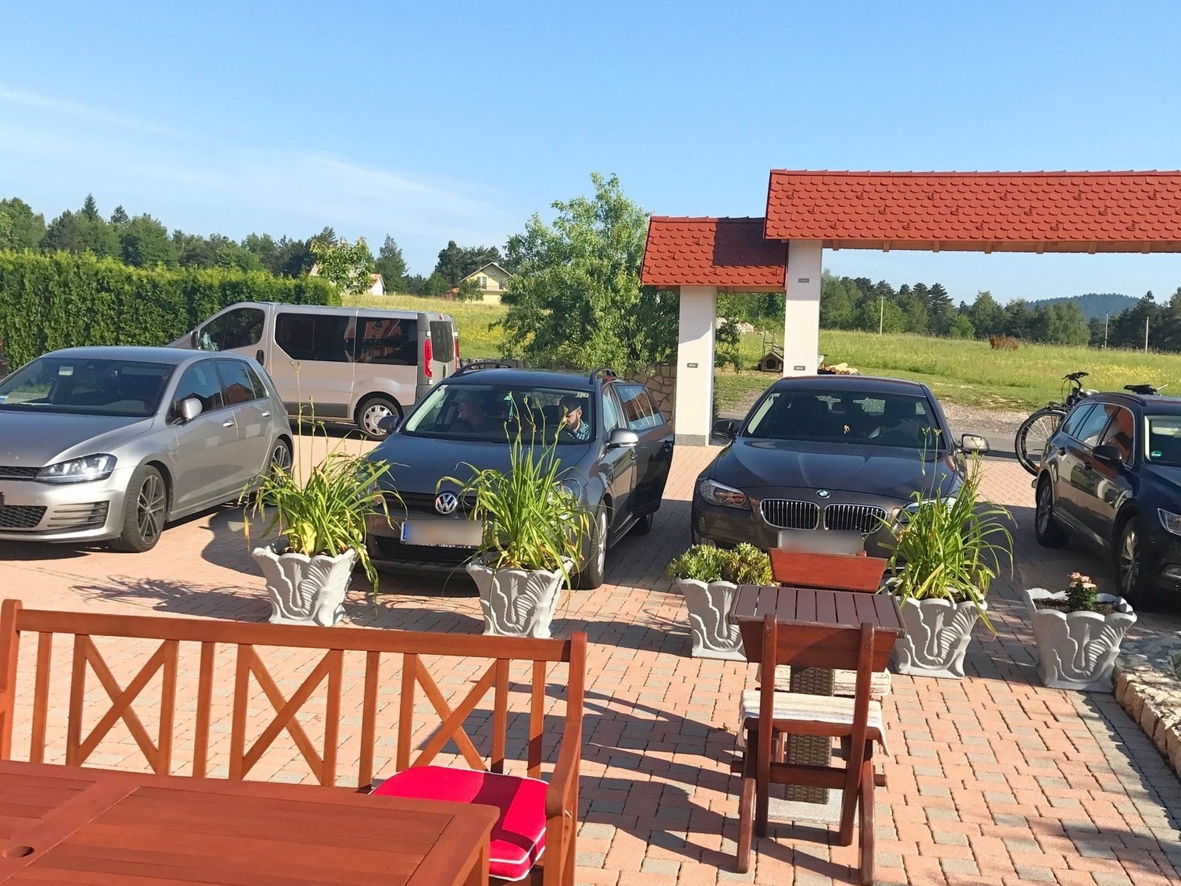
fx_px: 955
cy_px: 443
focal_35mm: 28
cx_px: 590
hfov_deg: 63.4
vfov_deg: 49.7
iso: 20
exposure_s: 1/1742
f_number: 1.8
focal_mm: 3.99
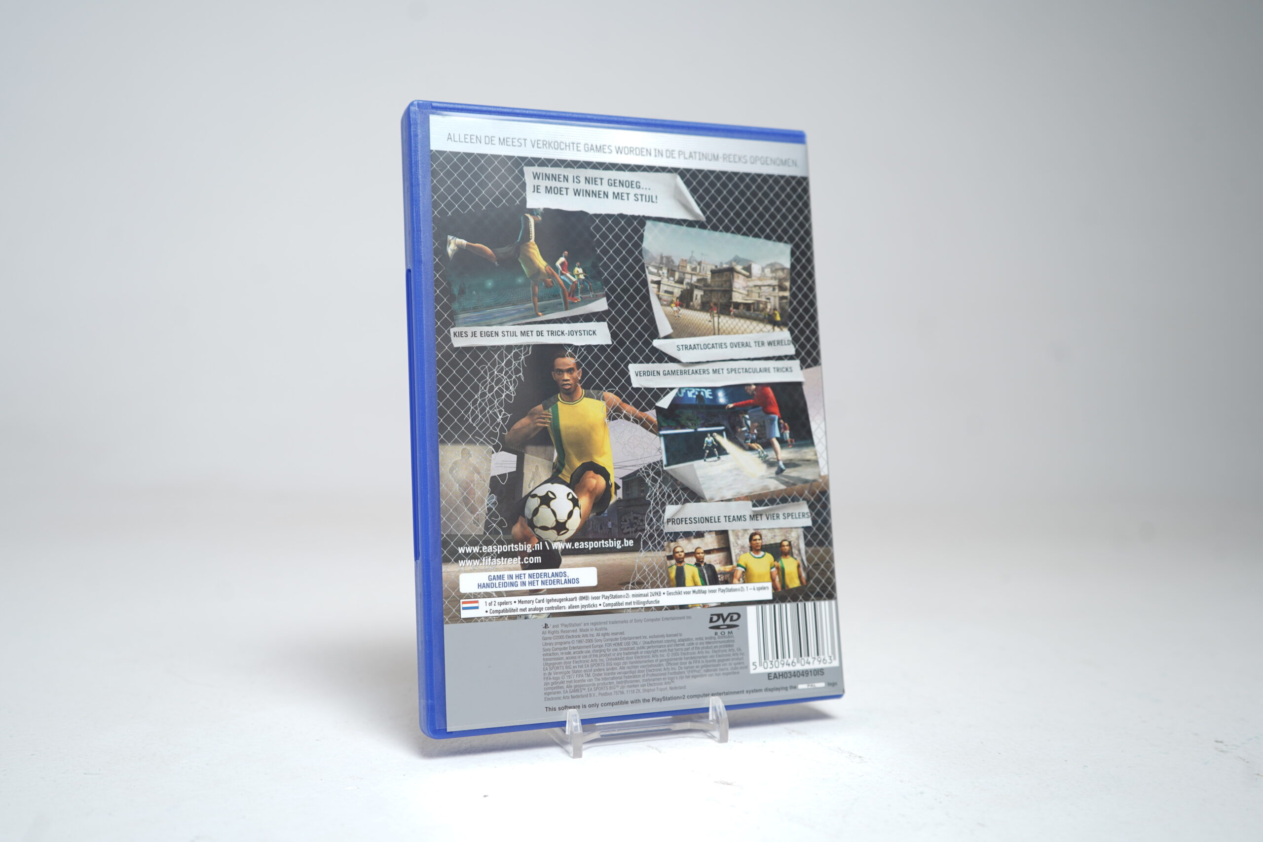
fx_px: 1158
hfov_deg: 57.2
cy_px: 421
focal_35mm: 33
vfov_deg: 40.0
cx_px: 632
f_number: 5
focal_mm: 33
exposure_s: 1/4
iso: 64
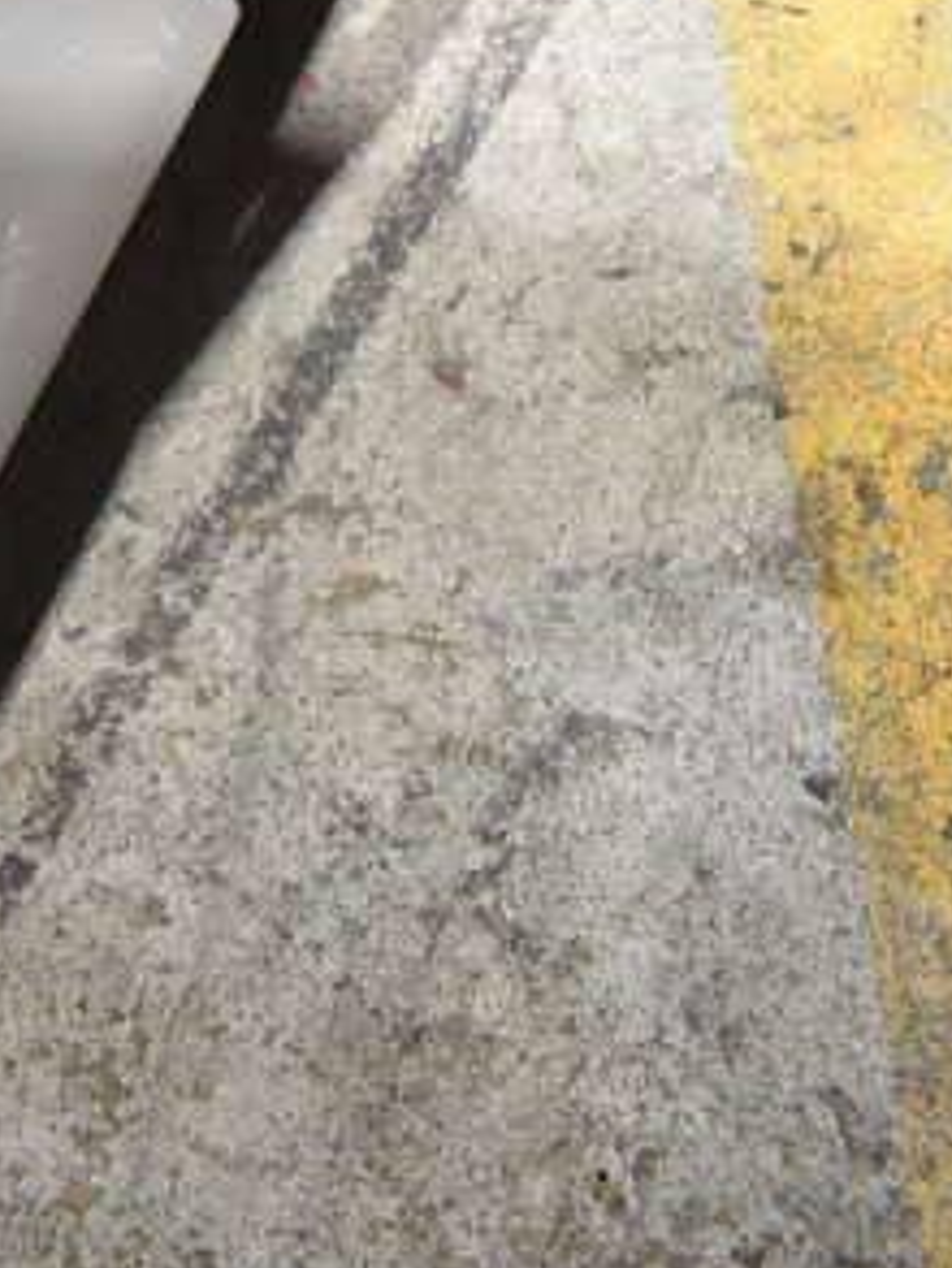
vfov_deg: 20.8
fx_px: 2968
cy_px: -582
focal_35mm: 81
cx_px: -320
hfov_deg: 17.0
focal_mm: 18
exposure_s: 1/30
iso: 720
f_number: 3.5
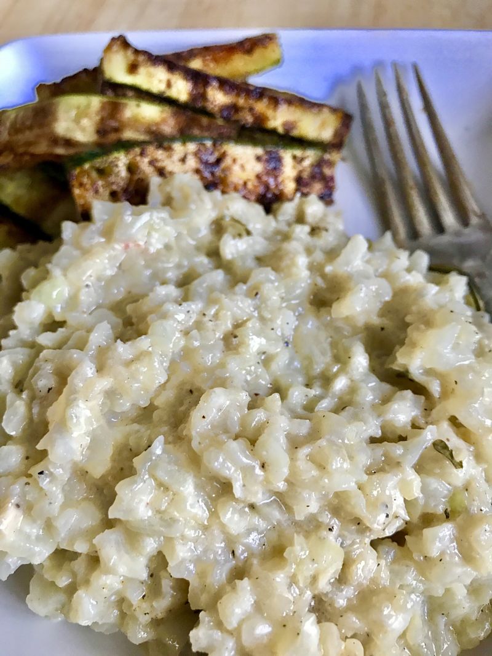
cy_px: 328
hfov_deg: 49.7
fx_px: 531
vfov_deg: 63.4
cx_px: 246
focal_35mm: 28
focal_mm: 3.99
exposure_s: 1/30
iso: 40
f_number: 1.8
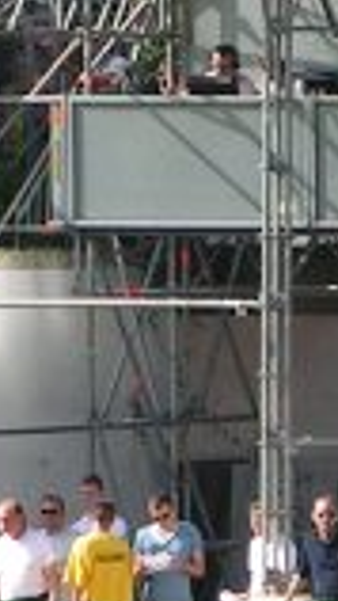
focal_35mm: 868
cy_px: 38
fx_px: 13815
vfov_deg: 2.5
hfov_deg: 1.4
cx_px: 68
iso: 50
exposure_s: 1/320
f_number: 5
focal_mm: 24
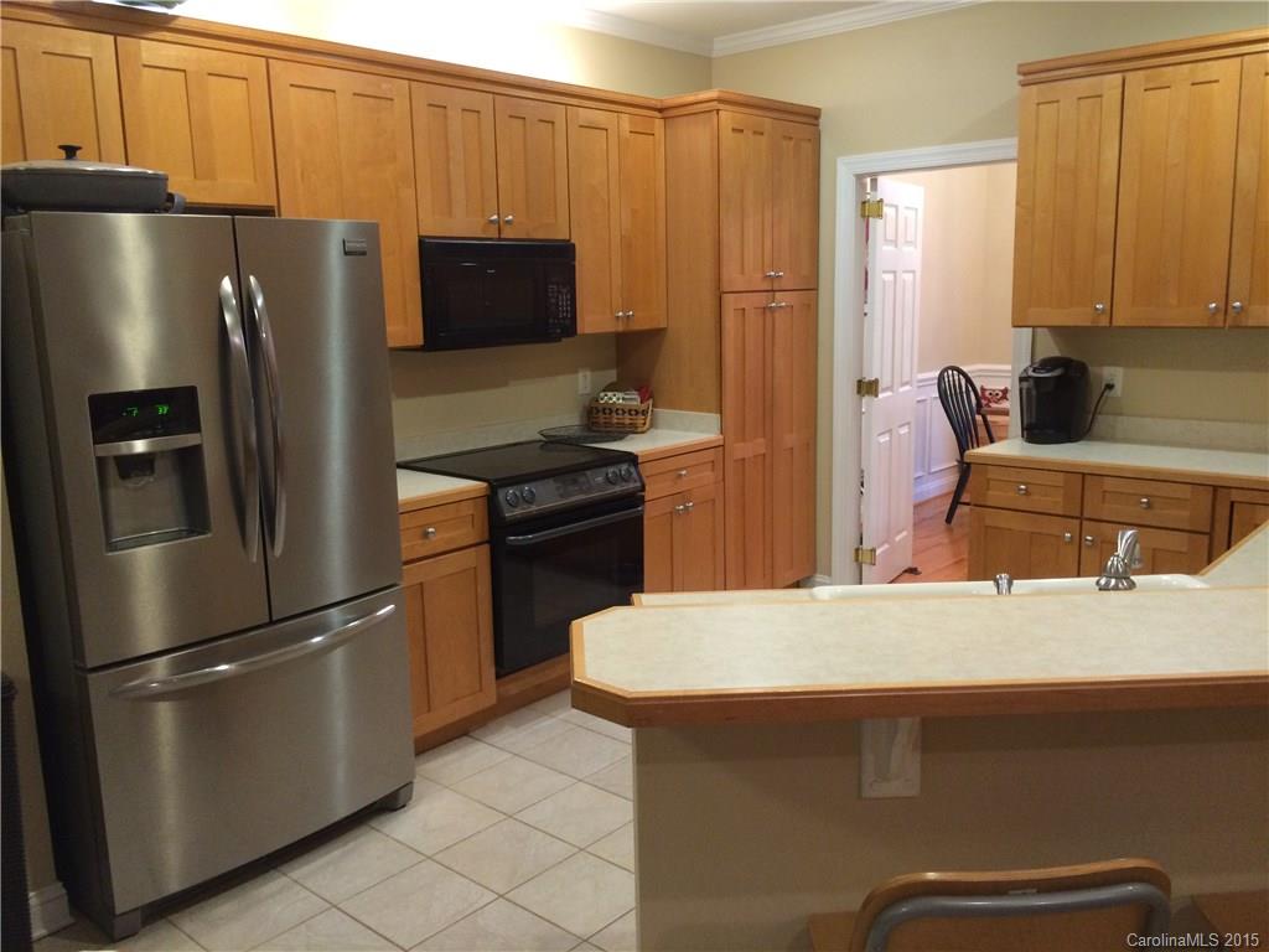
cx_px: 634
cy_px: 476
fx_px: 1063
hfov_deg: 61.7
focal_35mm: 29
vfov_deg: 48.2
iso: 160
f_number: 2.2
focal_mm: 4.15
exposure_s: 1/30
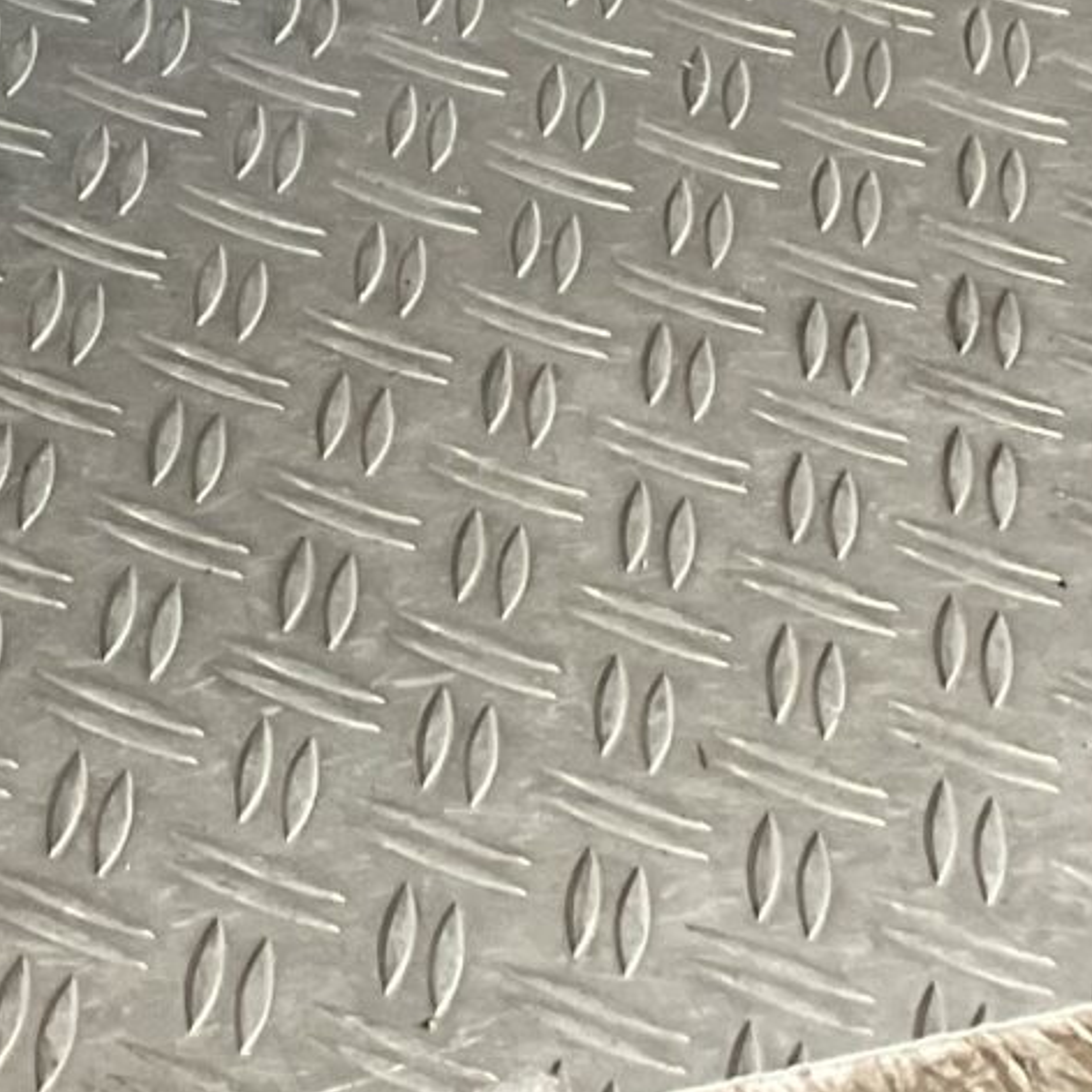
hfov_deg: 10.6
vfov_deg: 11.5
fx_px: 4961
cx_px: -1629
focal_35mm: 139
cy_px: -962
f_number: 1.8
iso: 40
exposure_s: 1/60
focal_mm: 3
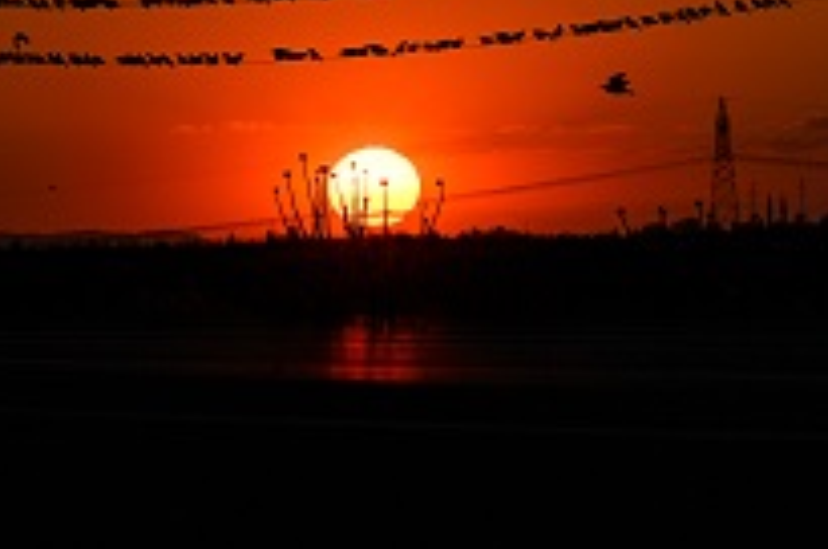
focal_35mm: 381
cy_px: -8
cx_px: 800
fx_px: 8749
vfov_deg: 3.6
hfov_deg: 5.4
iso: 100
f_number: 4.8
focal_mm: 130
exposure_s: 1/2500
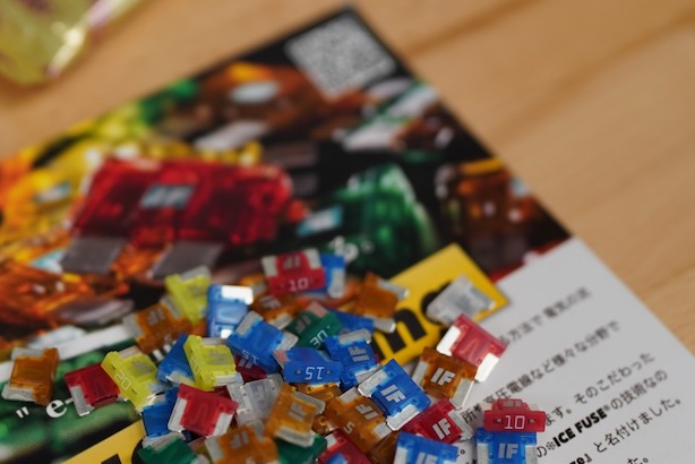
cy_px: 355
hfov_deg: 34.9
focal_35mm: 57
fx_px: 1101
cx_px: 281
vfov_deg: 23.5
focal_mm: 35
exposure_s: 1/1600
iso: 800
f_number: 2
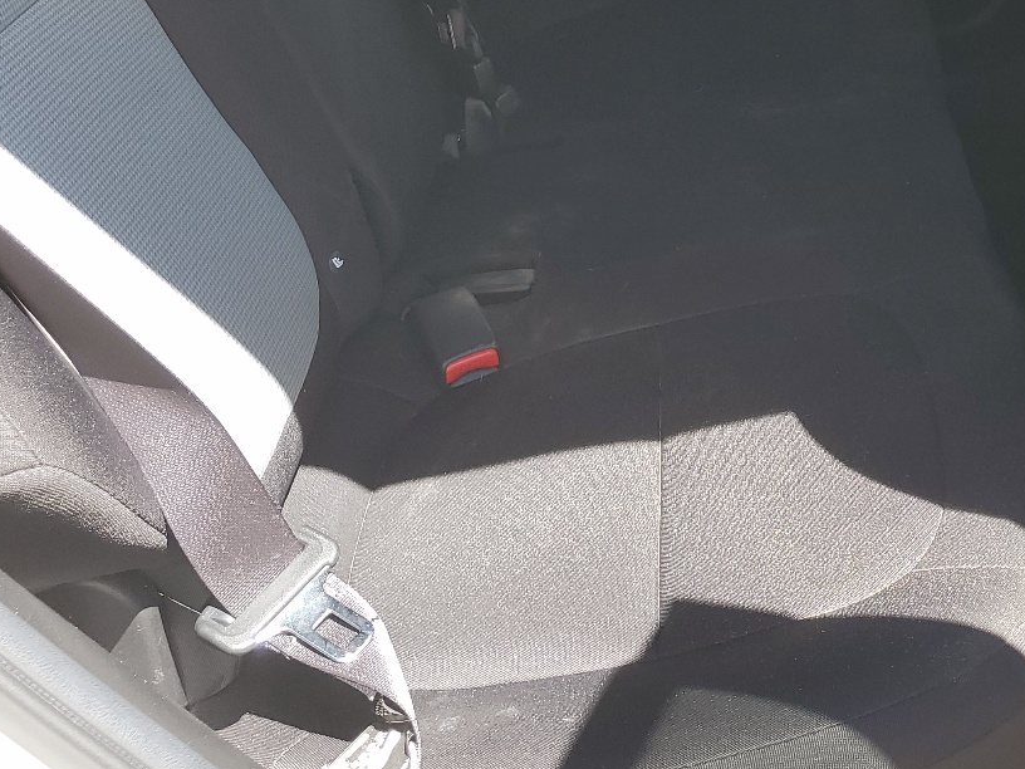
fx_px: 1510
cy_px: 41
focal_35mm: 51
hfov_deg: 36.1
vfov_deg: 27.3
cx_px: 833
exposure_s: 1/370
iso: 50
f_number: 1.5
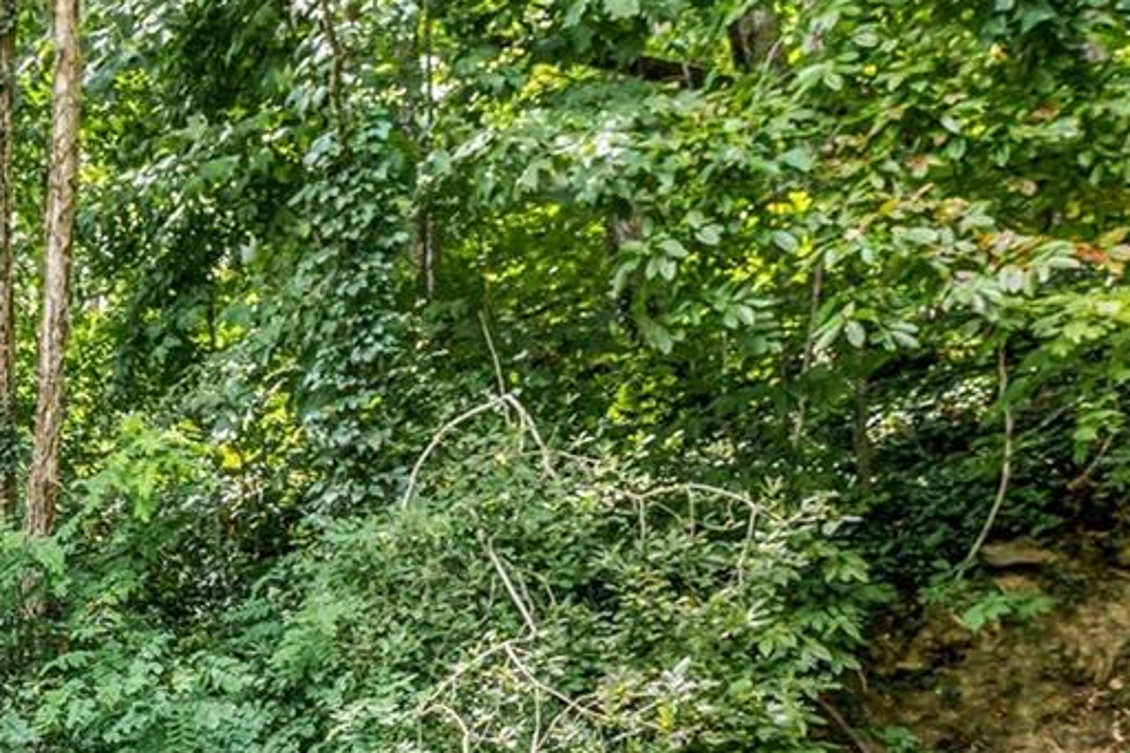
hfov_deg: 31.1
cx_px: -159
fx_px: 1757
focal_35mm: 56
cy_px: 1141
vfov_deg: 20.5
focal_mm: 14
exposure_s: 1/40
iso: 100
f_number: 4.5
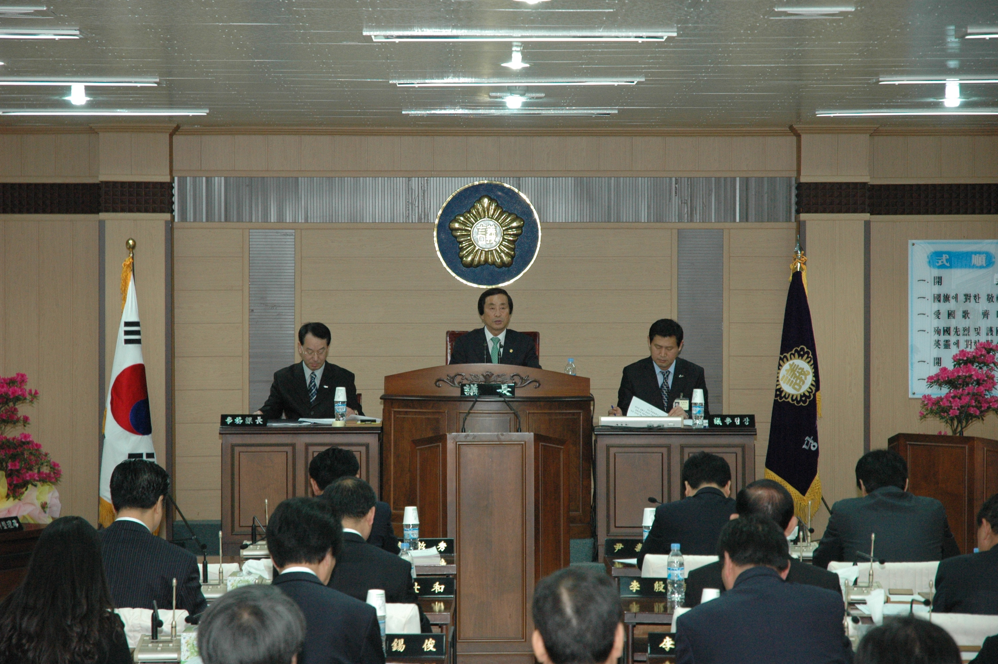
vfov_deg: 13.0
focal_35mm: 105
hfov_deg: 19.5
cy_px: 332
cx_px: 499
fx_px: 2908
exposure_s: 1/60
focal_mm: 70
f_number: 4.5
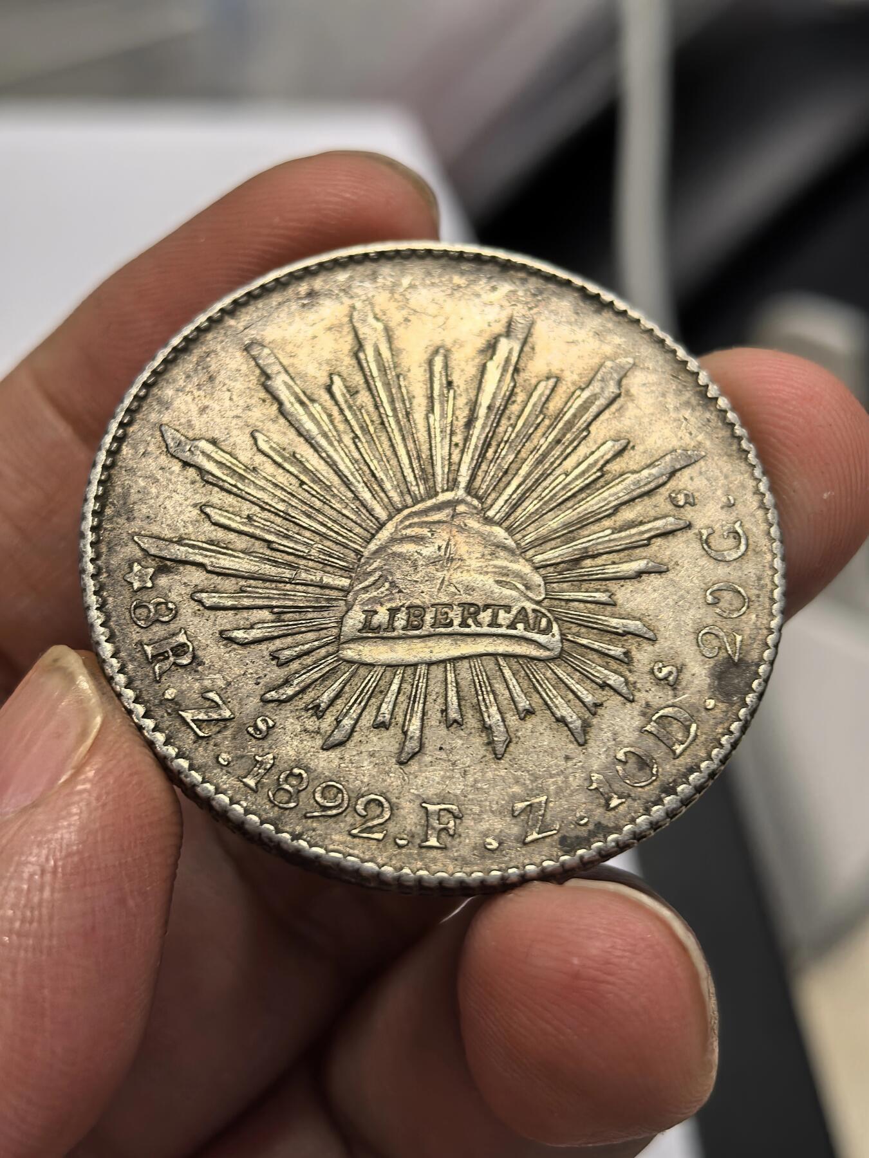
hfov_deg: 27.0
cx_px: 434
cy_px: 579
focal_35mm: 54
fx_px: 1807
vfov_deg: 35.5
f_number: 2
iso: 100
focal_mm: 6.98
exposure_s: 1/100
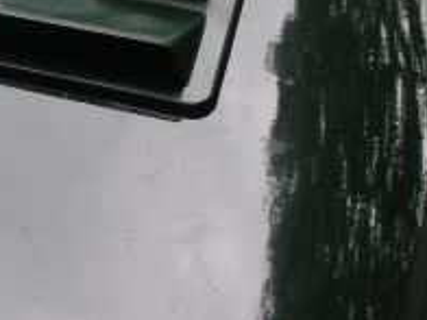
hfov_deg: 15.5
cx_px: -20
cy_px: 70
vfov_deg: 11.9
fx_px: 1530
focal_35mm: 124
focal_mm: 6.3
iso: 50
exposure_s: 1/45
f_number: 3.3
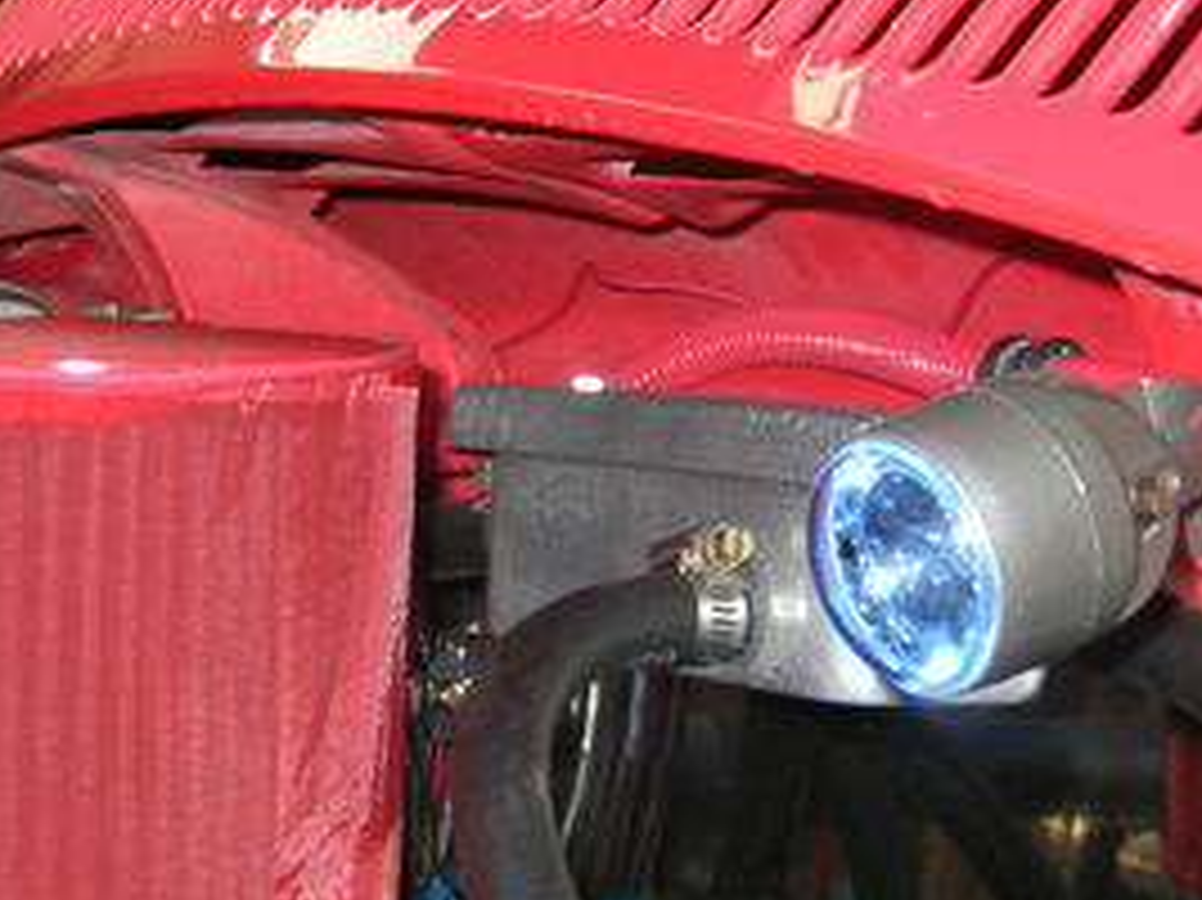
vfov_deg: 11.5
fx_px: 4477
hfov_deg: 15.3
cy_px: 612
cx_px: 635
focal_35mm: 129
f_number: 3.4
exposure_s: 1/120
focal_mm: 14.2
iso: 50
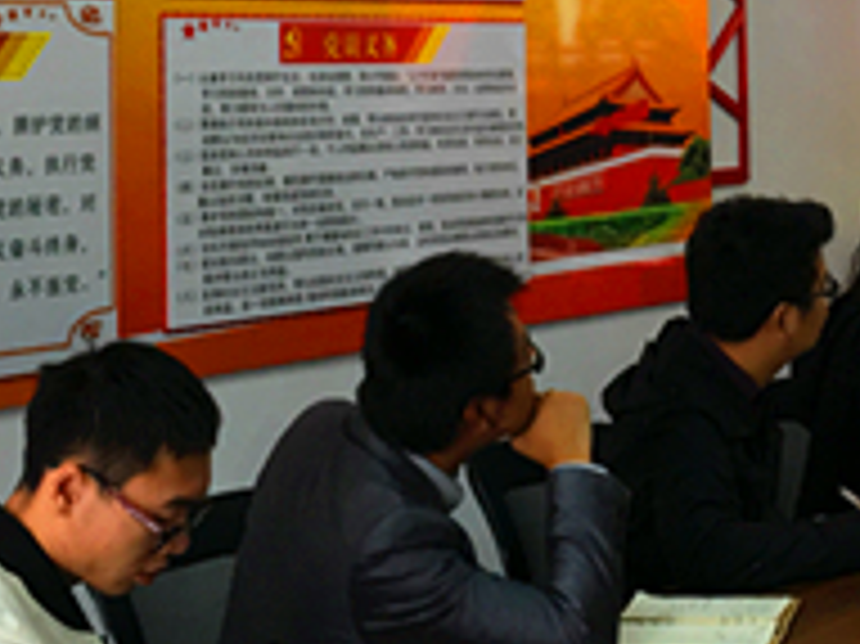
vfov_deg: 16.0
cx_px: 747
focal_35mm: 91
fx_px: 2259
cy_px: 36
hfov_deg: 21.2
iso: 32
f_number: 2.2
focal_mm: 4.15
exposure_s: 1/17
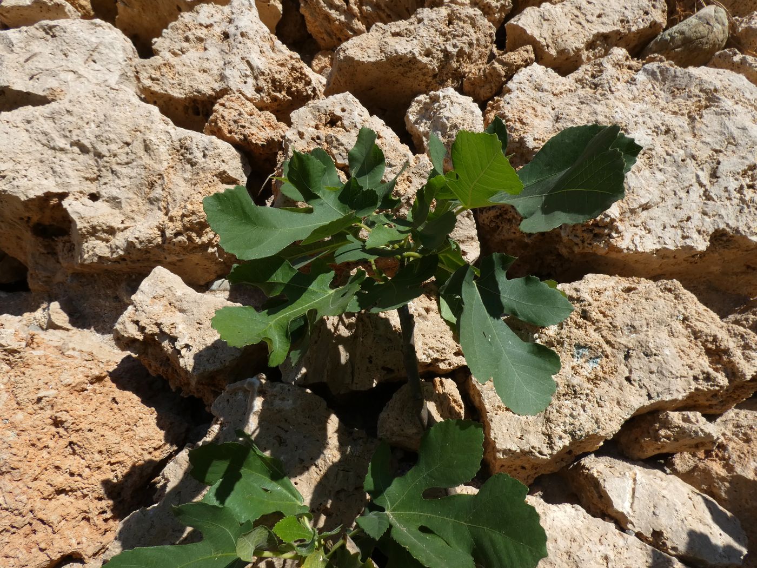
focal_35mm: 20
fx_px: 437
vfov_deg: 66.0
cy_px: 284
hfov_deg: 81.7
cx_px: 378
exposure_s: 1/1000
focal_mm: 3.6
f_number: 4.5
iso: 80
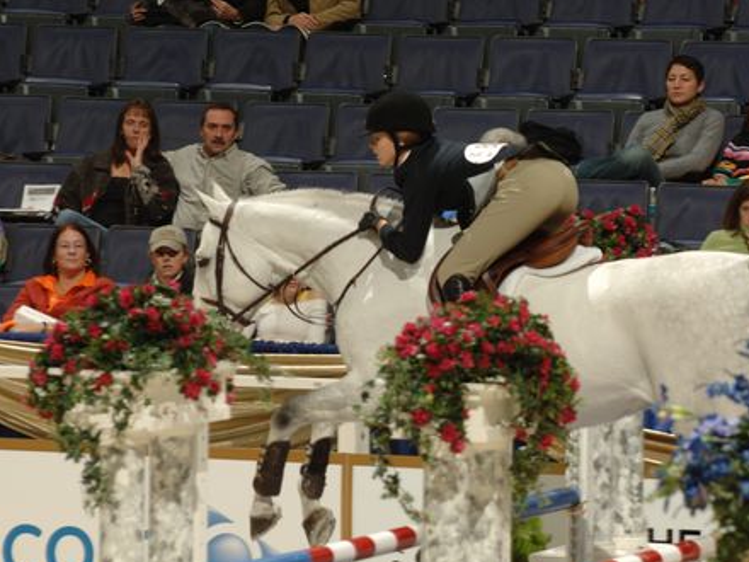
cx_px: 380
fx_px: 9066
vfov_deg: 3.5
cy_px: 321
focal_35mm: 419
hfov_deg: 4.7
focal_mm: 200
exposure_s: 1/250
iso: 200
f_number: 5
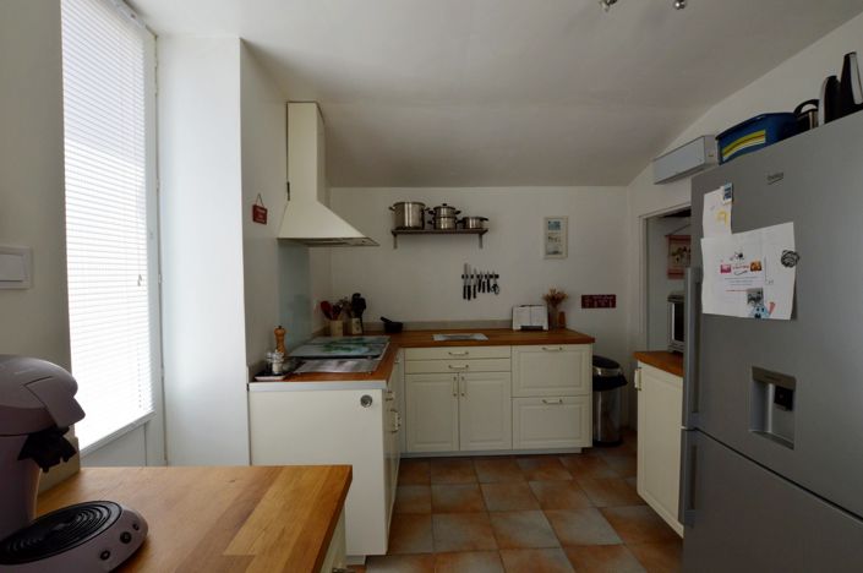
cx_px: 432
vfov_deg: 77.2
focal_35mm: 15
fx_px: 359
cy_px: 286
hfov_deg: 100.5
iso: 400
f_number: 5.6
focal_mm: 10
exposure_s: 1/125
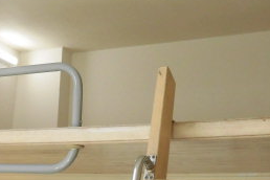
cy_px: 9
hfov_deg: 32.2
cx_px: 93
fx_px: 465
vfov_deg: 21.3
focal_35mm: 62
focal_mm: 4.3
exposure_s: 1/80
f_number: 3.1
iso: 160
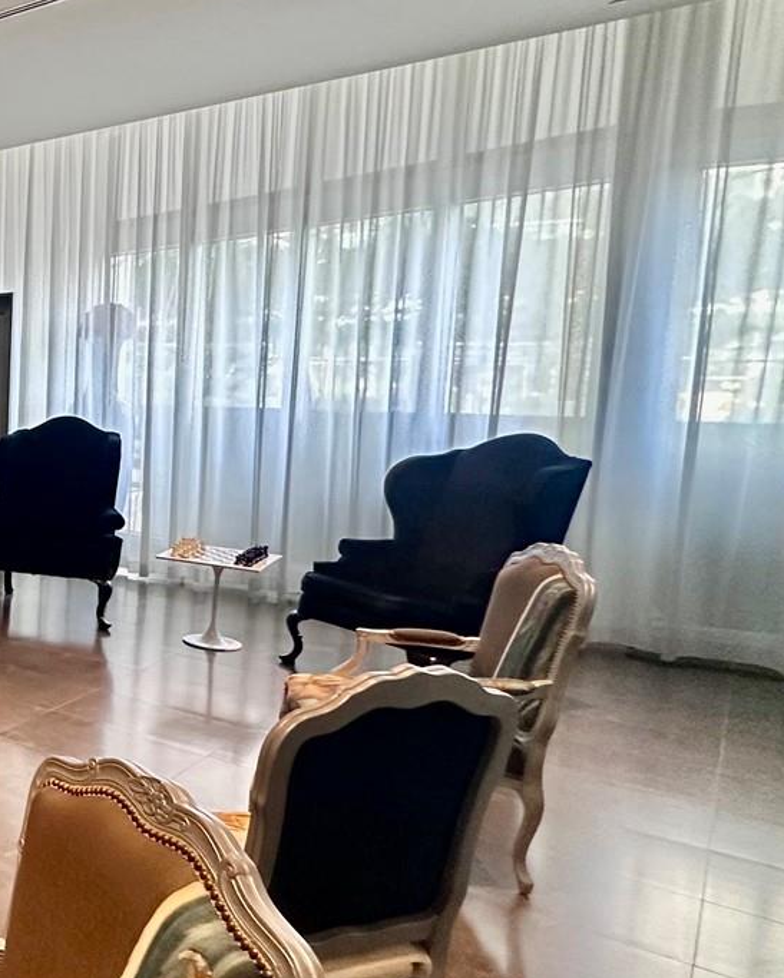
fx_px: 928
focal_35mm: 32
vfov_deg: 55.6
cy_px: 481
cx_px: -279
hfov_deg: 32.1
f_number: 2.2
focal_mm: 2.22
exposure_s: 1/60
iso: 320
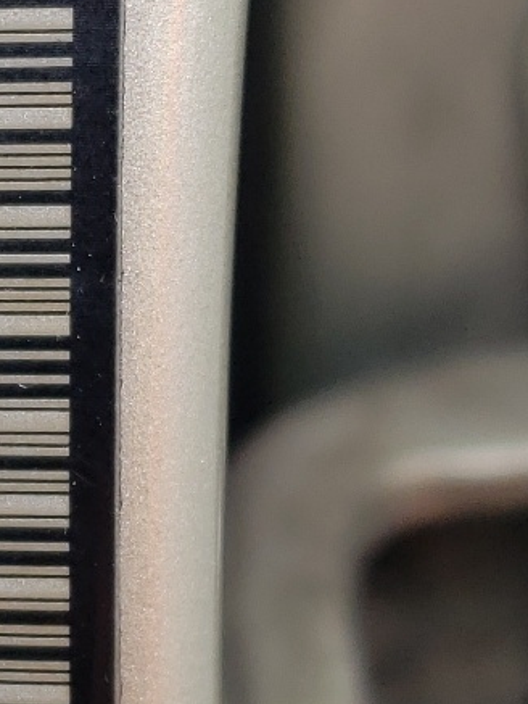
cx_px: -396
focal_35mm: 127
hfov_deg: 11.0
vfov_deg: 15.5
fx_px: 2582
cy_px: 424
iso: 50
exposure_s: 1/909
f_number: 1.5
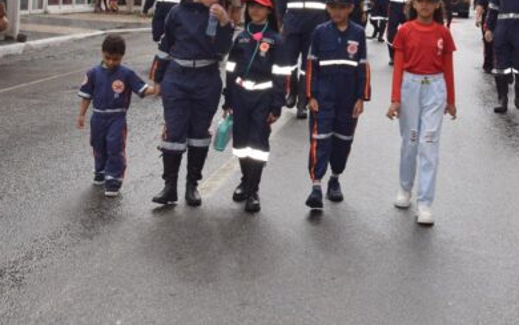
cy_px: -3
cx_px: 286
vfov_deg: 19.7
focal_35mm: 64
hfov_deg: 32.0
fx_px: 906
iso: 100
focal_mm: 22
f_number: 9
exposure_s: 1/200
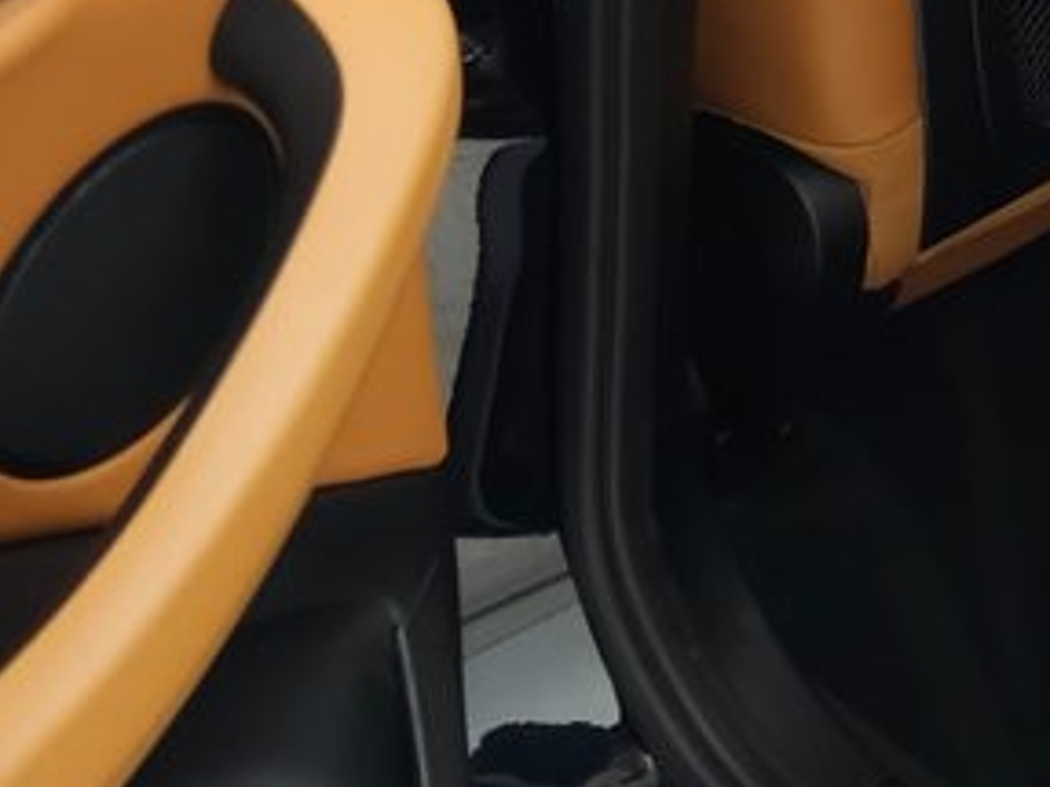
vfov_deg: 16.8
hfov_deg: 19.7
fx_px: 2486
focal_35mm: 82
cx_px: 1698
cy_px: -282
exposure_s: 1/60
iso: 320
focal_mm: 6.3
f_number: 1.7
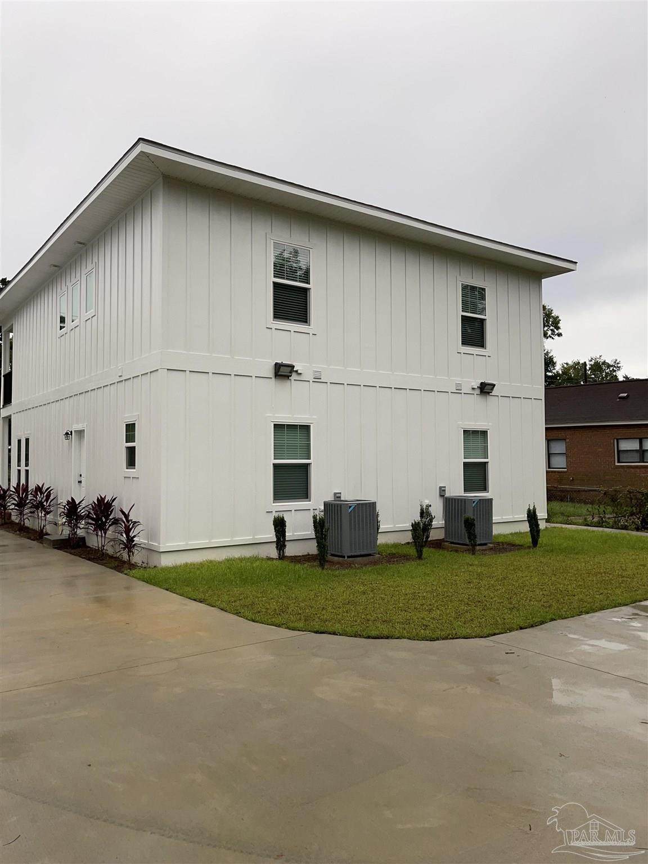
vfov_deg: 67.3
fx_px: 649
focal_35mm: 26
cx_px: 324
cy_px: 432
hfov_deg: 53.1
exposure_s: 1/4717
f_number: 1.6
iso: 32
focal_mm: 5.1
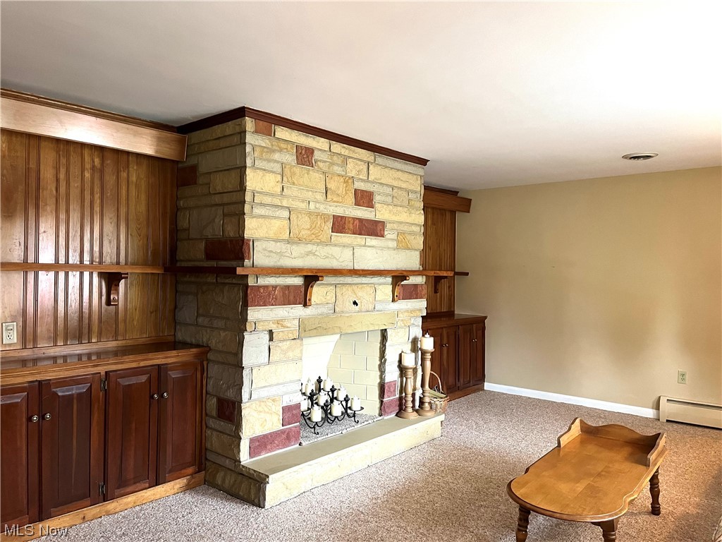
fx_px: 542
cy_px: 271
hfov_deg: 67.3
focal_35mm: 26
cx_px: 361
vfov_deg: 53.1
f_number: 1.6
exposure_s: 1/40
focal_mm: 5.1
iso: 400
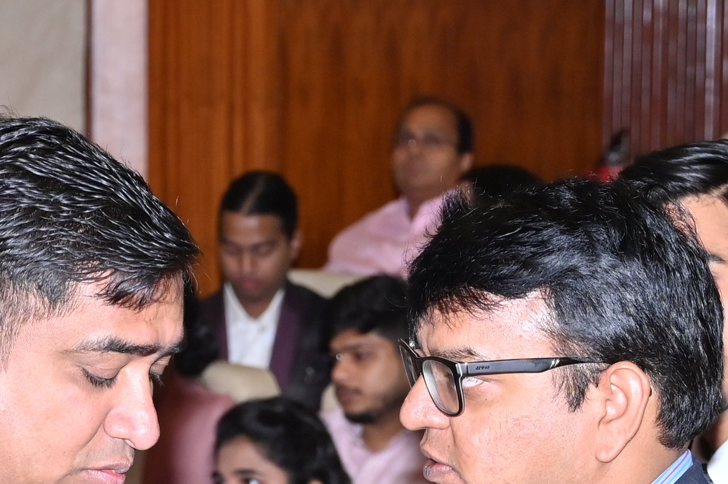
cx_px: 482
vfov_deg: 6.5
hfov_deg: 9.9
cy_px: 831
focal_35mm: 208
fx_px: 4204
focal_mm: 57
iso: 400
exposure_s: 1/160
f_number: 5.6
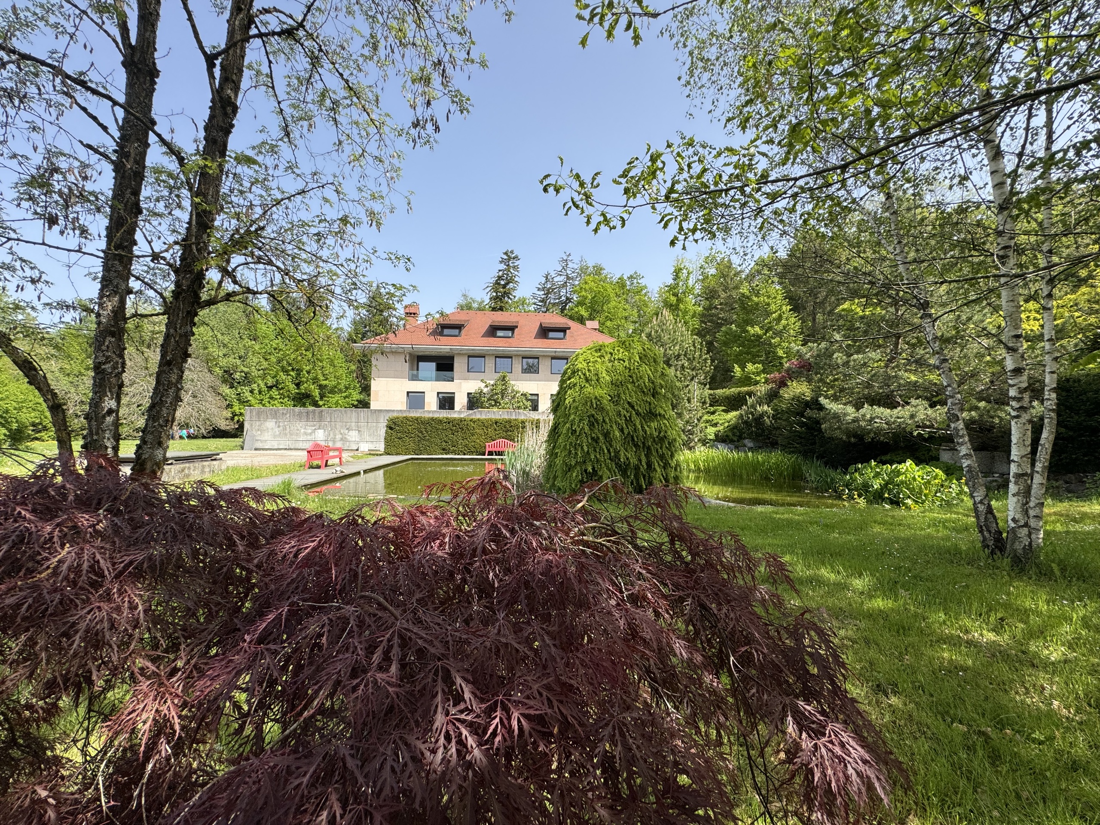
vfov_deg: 85.7
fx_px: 445
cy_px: 412
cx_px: 550
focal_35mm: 14
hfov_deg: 102.1
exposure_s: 1/868
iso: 50
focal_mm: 2.22
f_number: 2.2
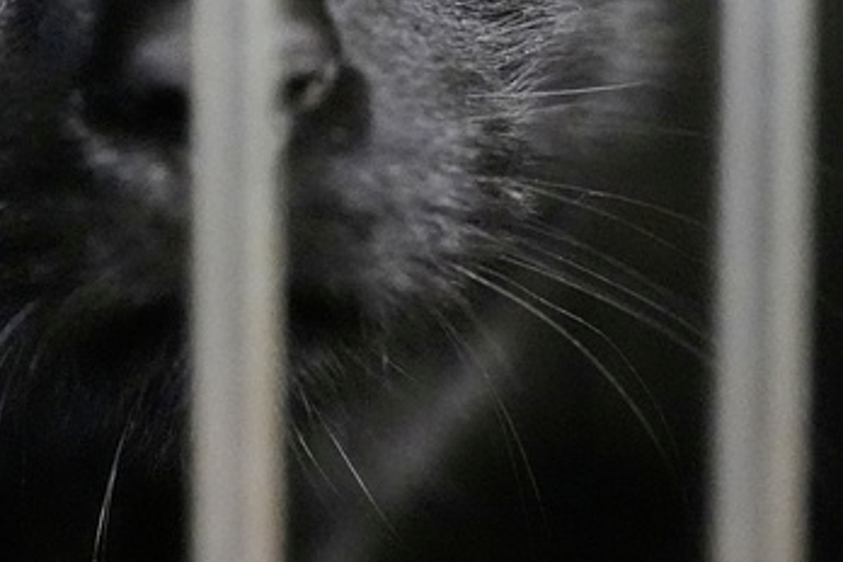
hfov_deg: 19.0
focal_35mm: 103
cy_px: 69
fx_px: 2412
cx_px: -82
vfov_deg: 13.2
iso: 12800
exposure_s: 1/400
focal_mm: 35
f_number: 3.2
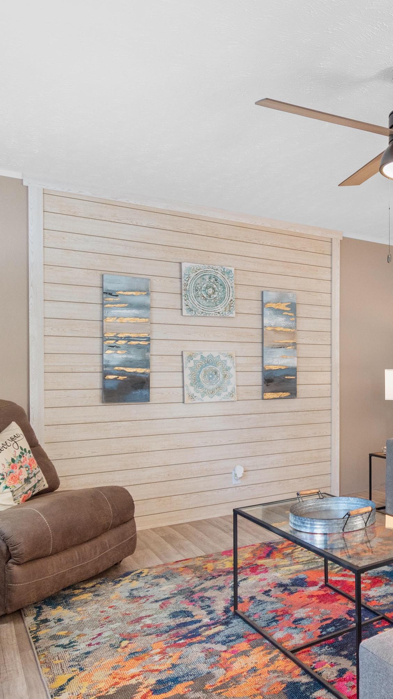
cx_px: 436
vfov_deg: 66.1
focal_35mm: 29
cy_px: 350
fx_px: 537
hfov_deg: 34.5
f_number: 4.8
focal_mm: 12
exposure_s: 2.5
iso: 100
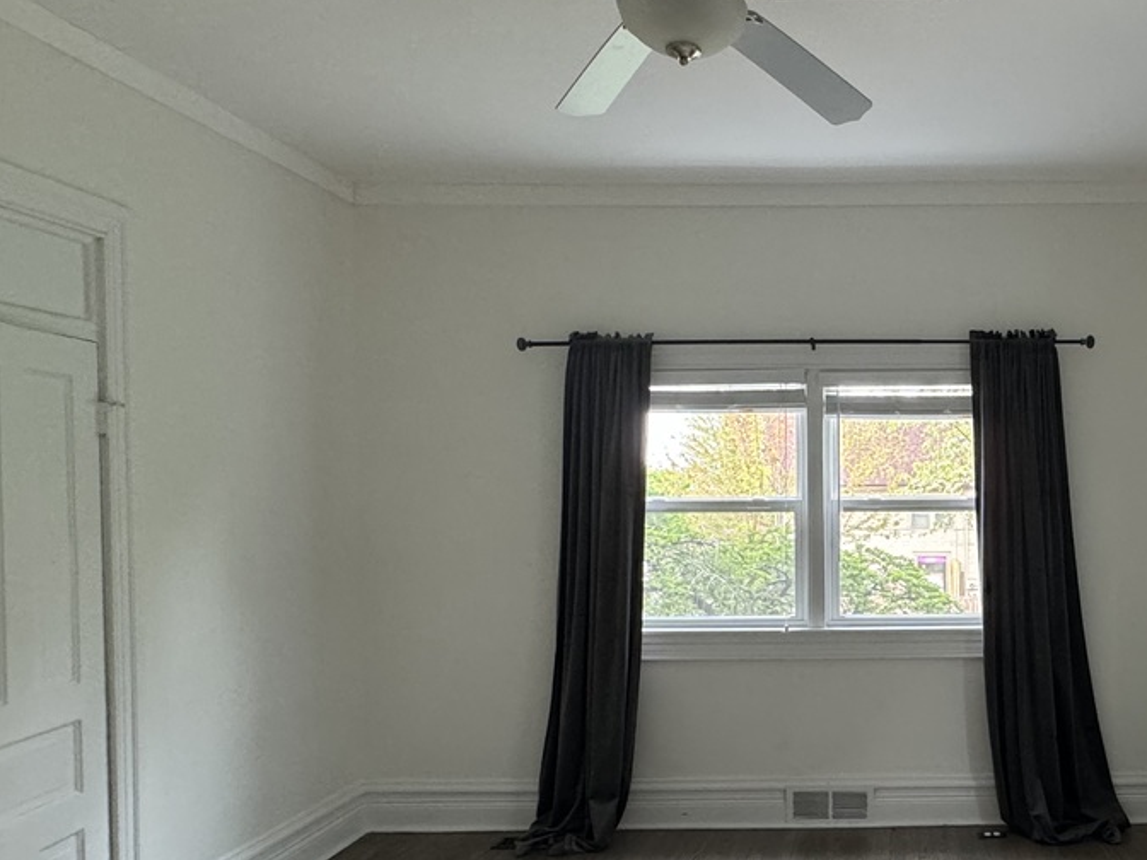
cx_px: 913
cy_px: 515
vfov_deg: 46.5
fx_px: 994
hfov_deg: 55.8
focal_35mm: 30
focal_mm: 2.22
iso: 320
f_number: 2.2
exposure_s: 1/75
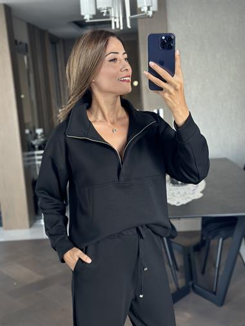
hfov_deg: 30.3
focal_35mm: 48
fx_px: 453
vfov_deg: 39.6
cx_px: 122
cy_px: 163
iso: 160
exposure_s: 1/60
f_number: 1.78
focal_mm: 6.86
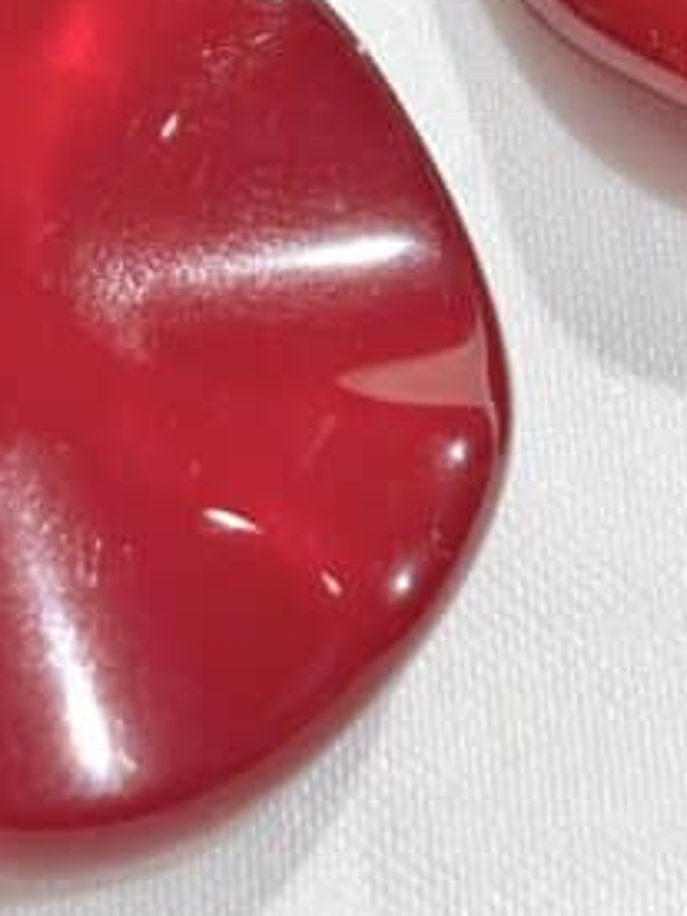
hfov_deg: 7.7
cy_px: -50
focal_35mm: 193
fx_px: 5107
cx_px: 282
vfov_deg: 10.1
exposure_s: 1/156
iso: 32
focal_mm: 5.96
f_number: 1.6
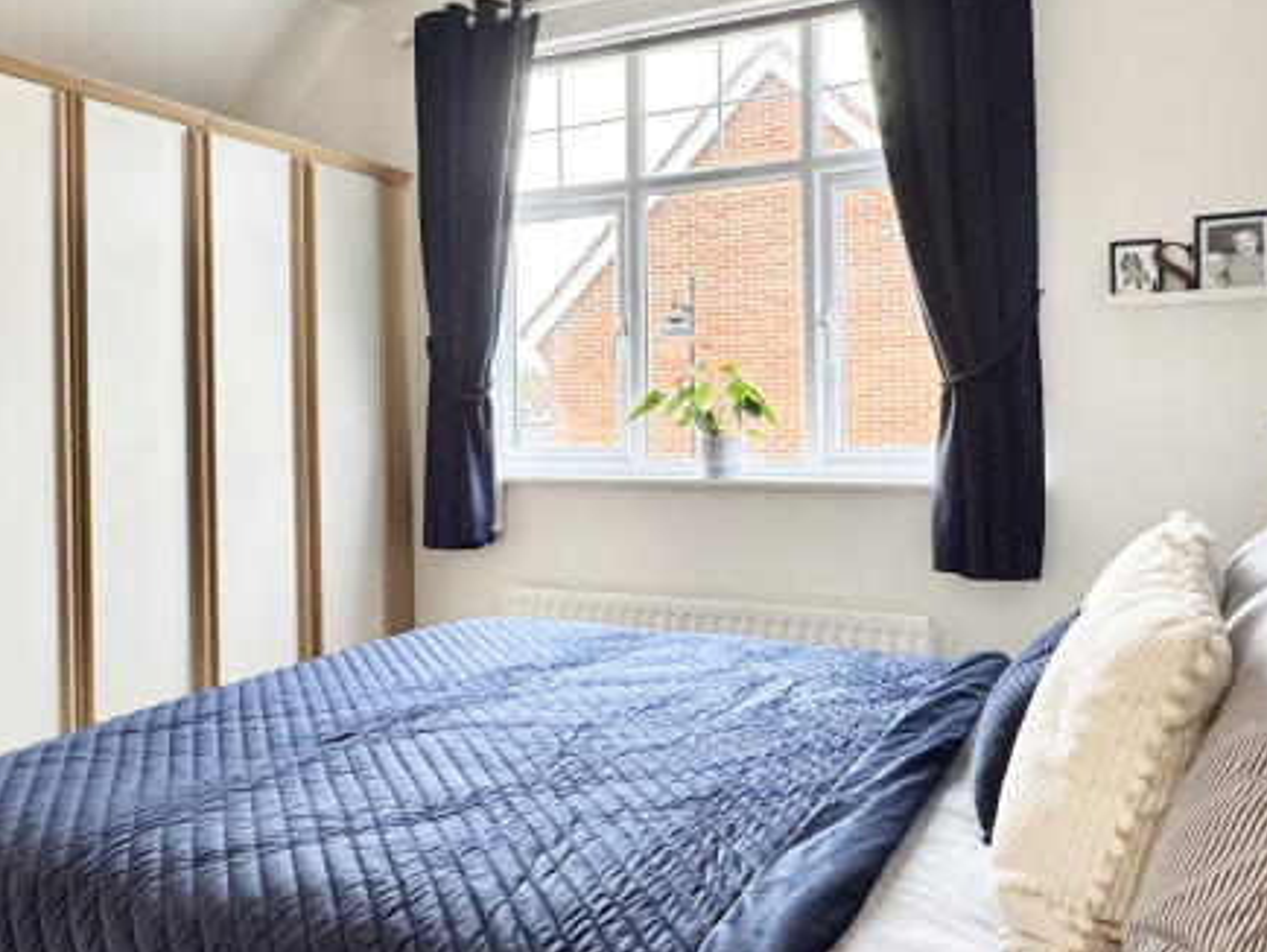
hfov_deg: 54.6
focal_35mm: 33
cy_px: 429
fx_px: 1209
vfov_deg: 42.9
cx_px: 461
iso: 200
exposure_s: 1/100
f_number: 2.2
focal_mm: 2.22
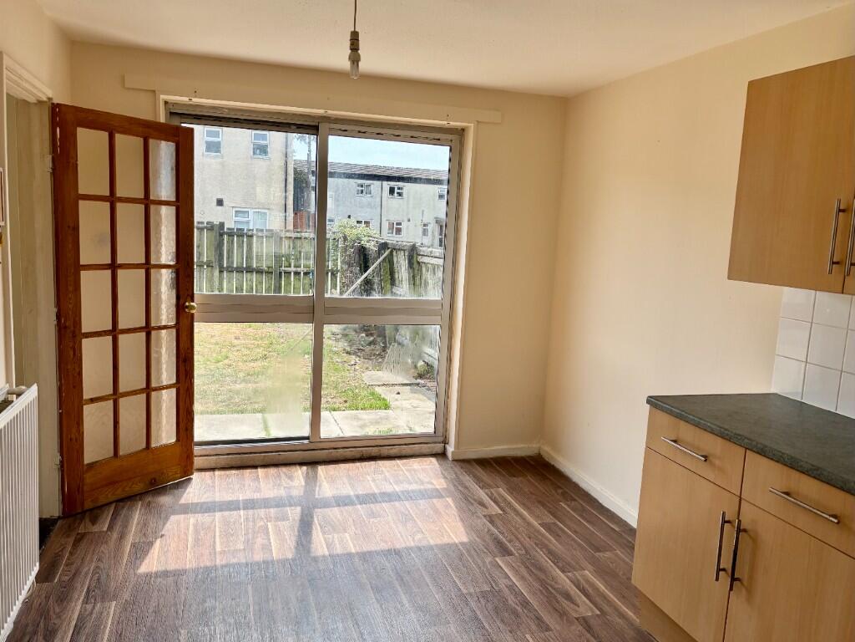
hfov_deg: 67.3
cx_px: 428
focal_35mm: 26
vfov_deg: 53.1
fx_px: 642
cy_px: 321
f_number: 1.6
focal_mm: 5.96
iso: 50
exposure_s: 1/824
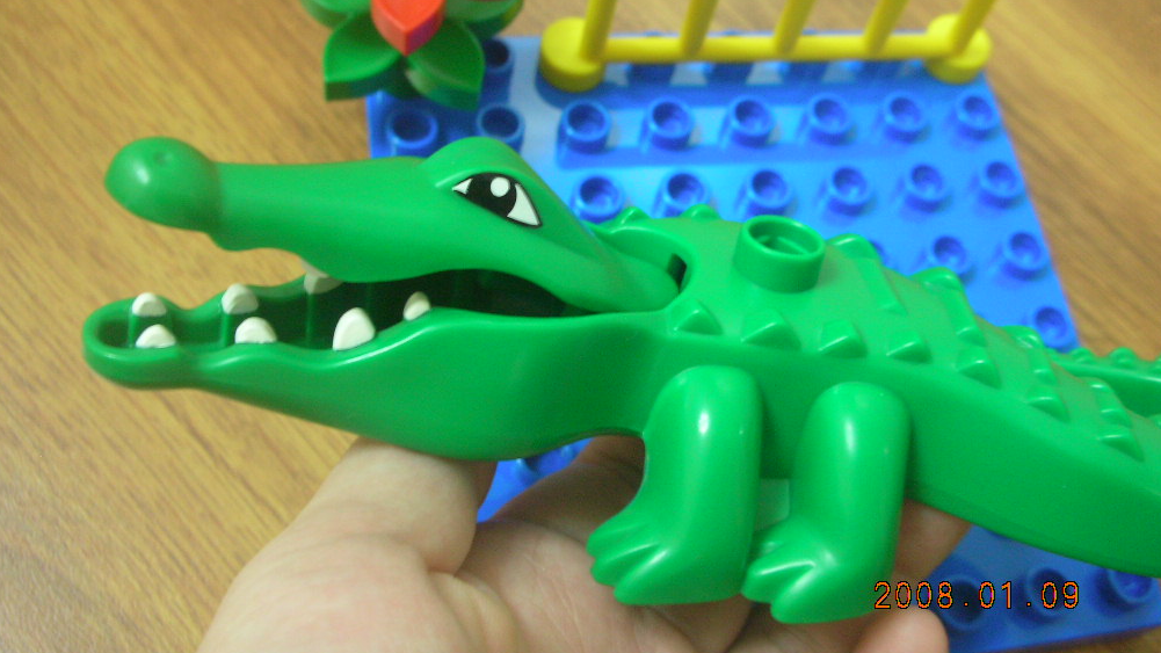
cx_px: 580
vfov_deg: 30.3
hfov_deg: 51.6
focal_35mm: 39
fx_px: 1201
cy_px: 244
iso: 107
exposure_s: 1/3.9
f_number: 3
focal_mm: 5.8
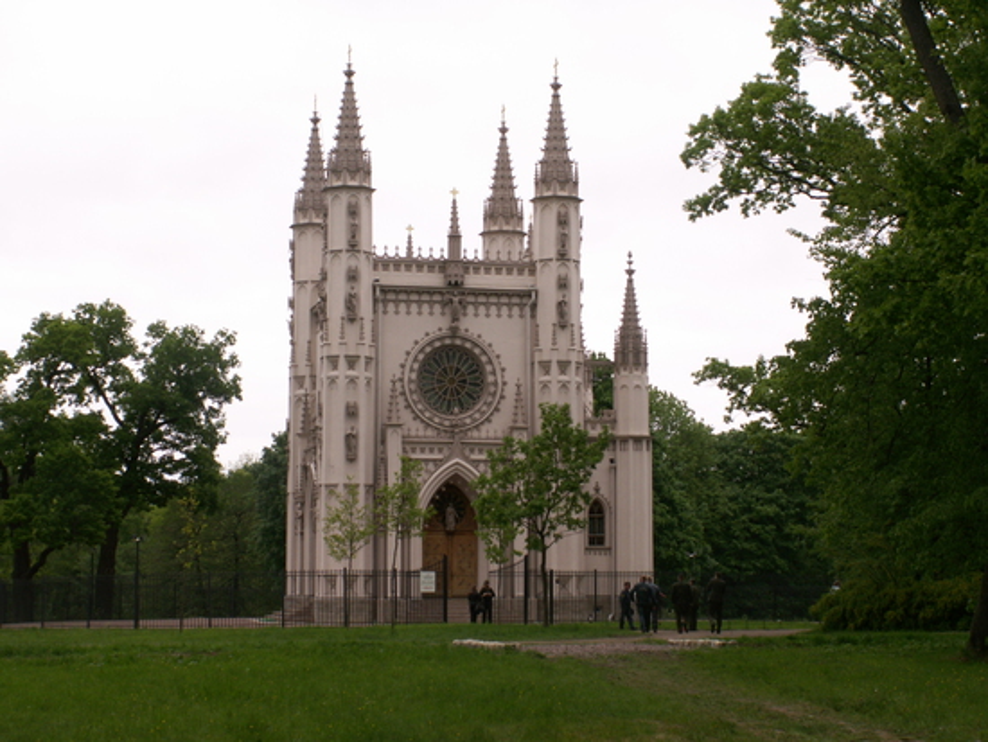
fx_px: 1913
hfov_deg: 29.0
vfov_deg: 21.9
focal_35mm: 67
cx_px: 494
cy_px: 371
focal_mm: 11.22
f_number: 6.3
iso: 50
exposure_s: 1/125
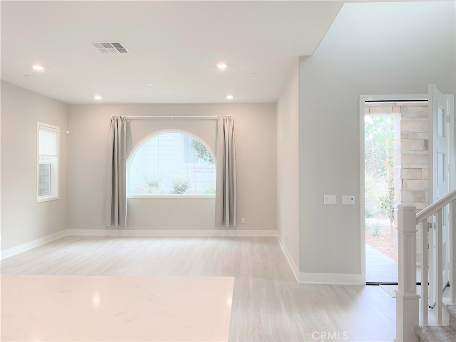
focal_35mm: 26
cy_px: 171
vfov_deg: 53.1
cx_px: 228
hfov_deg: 67.3
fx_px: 343
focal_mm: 4.2
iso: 64
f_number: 1.6
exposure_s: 1/120
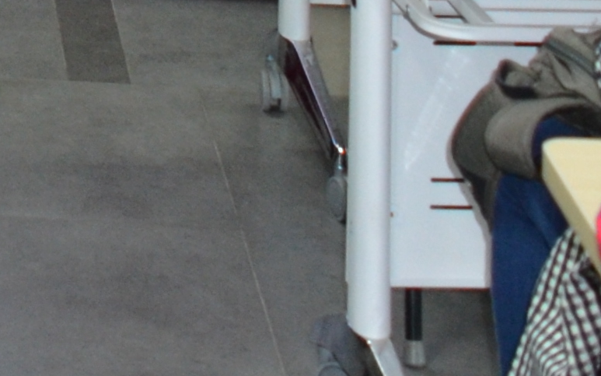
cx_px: -673
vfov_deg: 6.7
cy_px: -821
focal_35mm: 175
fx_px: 2866
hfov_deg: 10.8
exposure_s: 1/60
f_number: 3.5
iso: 720
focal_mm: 18
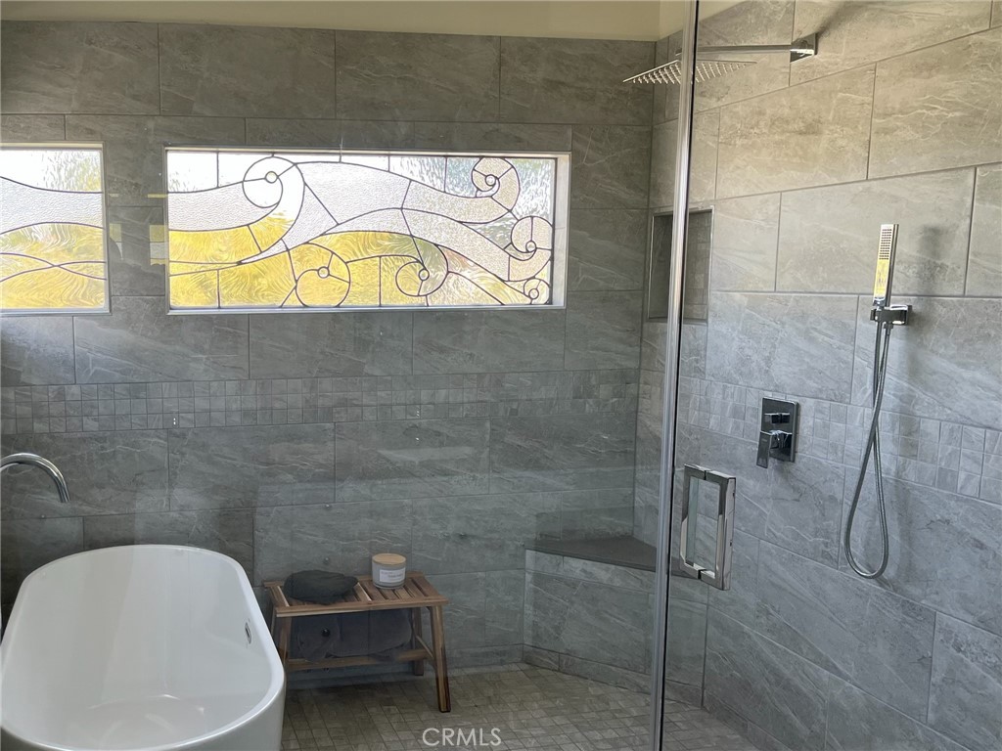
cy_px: 376
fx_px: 753
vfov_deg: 53.1
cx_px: 501
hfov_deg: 67.3
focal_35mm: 26
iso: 64
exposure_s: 1/143
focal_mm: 5.1
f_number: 1.6
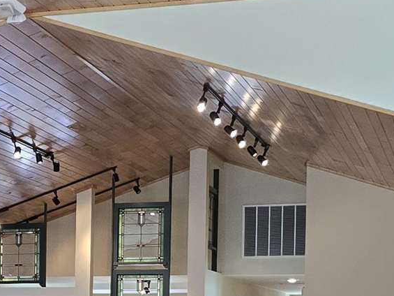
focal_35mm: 125
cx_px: -88
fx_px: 1423
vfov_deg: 11.5
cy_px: 395
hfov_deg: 15.2
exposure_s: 1/120
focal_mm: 6.3
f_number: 1.7
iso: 125
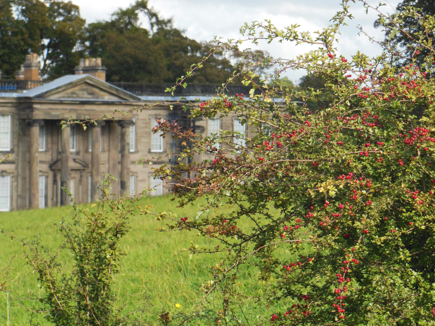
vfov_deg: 8.9
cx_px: 218
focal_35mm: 166
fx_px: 2086
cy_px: 163
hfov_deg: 11.9
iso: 125
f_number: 5.9
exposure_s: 1/250
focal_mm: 29.5
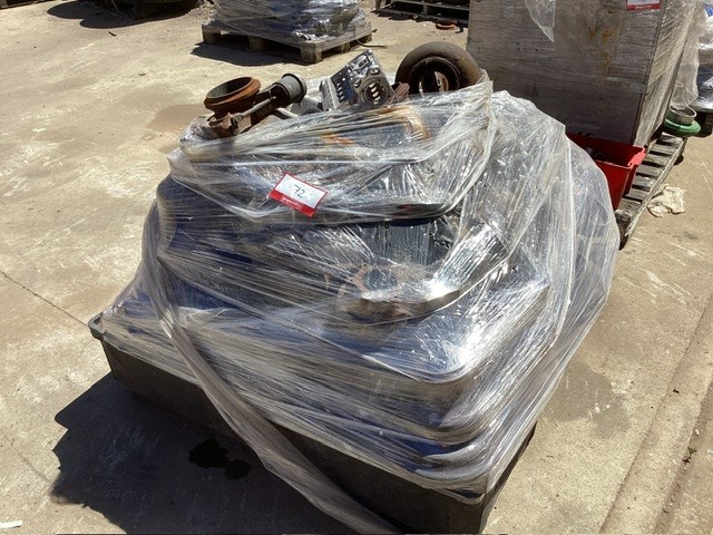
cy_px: 268
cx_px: 356
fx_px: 639
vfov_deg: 45.4
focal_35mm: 31
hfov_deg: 58.4
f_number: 2.4
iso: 25
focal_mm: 3.3
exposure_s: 1/1631
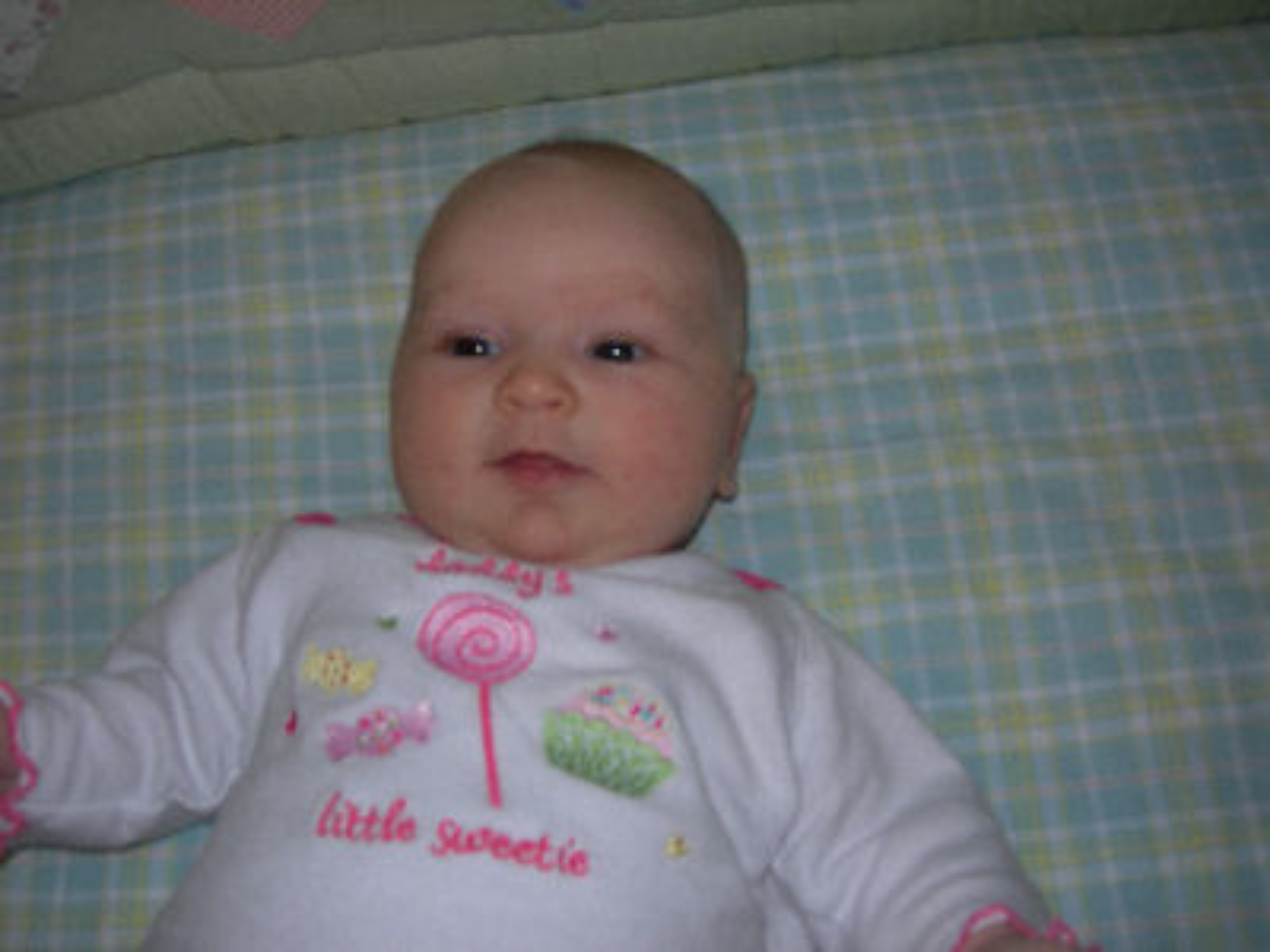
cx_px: 635
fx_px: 1394
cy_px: 476
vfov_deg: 37.7
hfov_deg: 49.0
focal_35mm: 38
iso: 50
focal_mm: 7.8
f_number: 2.8
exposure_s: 1/60.1
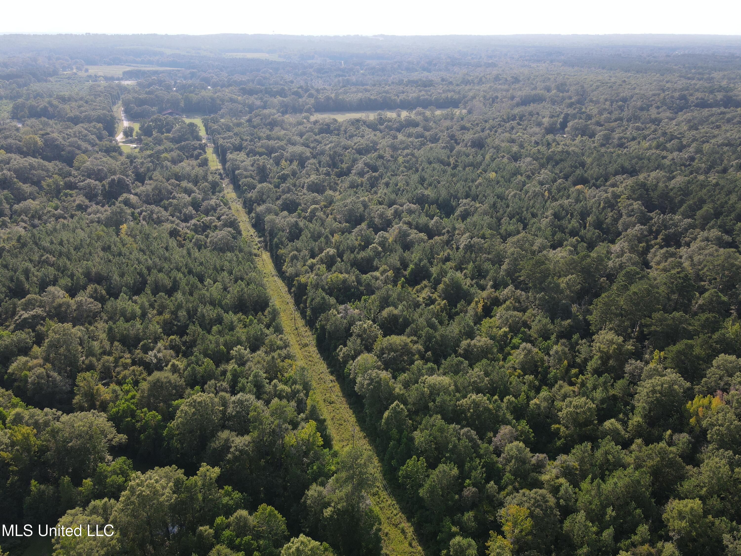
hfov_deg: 71.6
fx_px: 514
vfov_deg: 56.8
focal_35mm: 24
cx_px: 370
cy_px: 278
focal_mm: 4.5
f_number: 2.8
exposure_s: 1/320
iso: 100
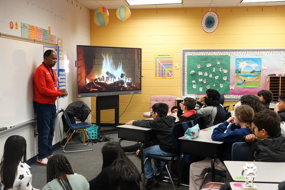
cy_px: 95
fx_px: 340
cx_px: 142
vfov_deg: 31.2
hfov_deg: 45.4
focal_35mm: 43
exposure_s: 1/50
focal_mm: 15.73
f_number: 3.2
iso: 640
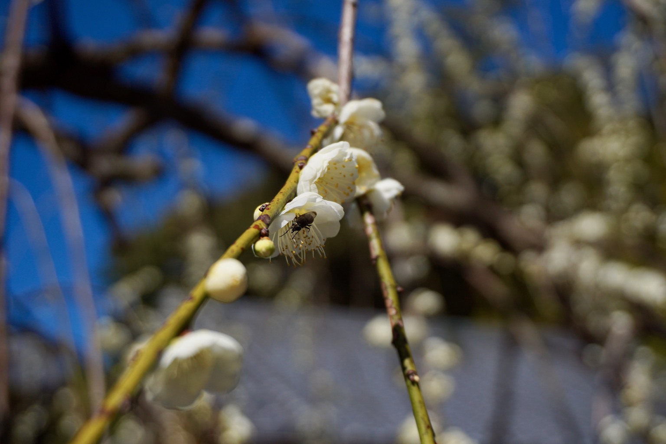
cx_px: 333
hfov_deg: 37.9
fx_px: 971
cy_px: 222
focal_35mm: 52
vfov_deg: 25.8
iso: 250
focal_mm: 35
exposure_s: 1/4000
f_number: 5.6
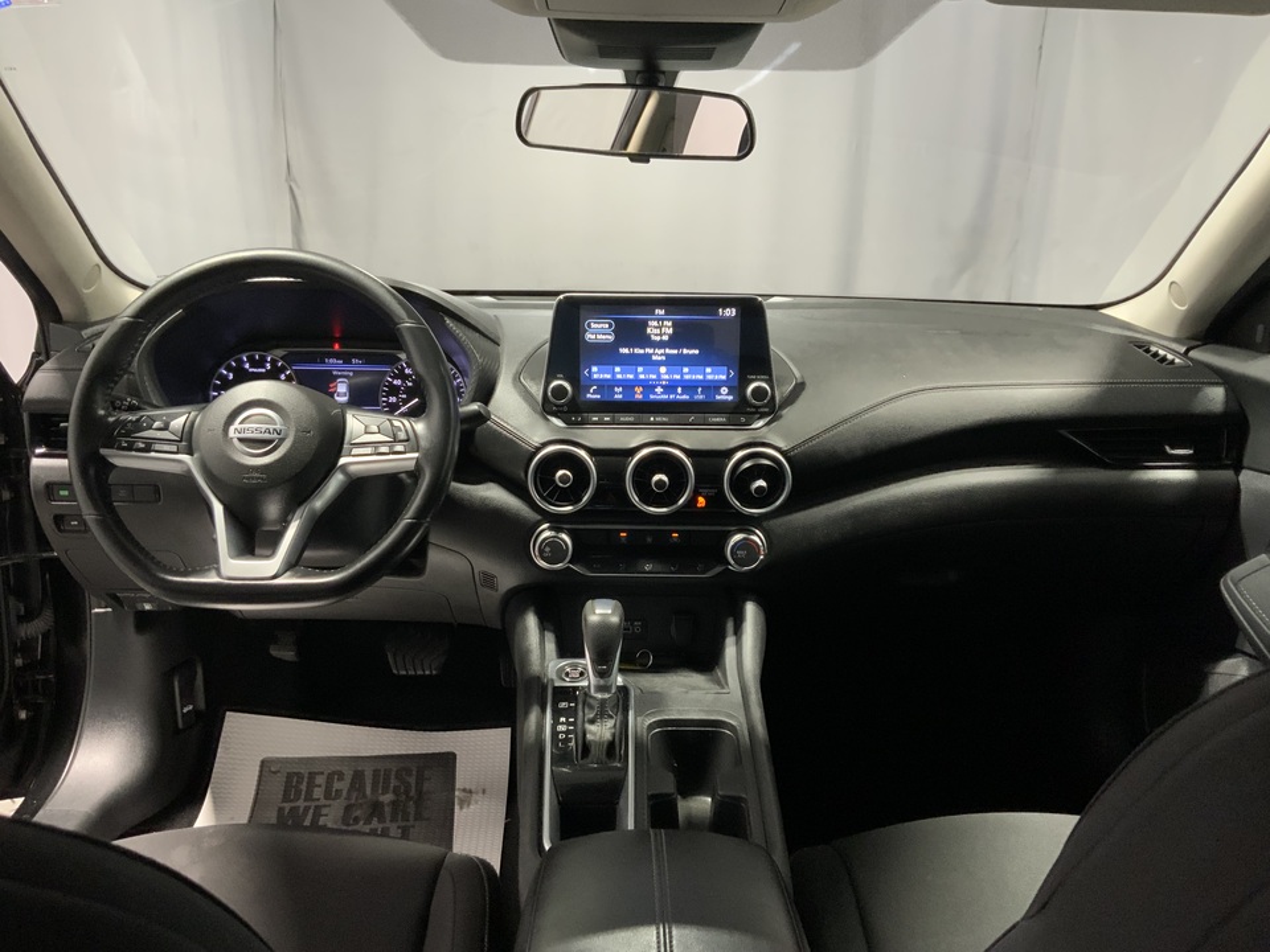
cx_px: 635
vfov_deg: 48.2
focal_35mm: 29
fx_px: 1064
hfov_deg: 61.7
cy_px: 476
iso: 125
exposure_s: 1/60
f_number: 1.8
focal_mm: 3
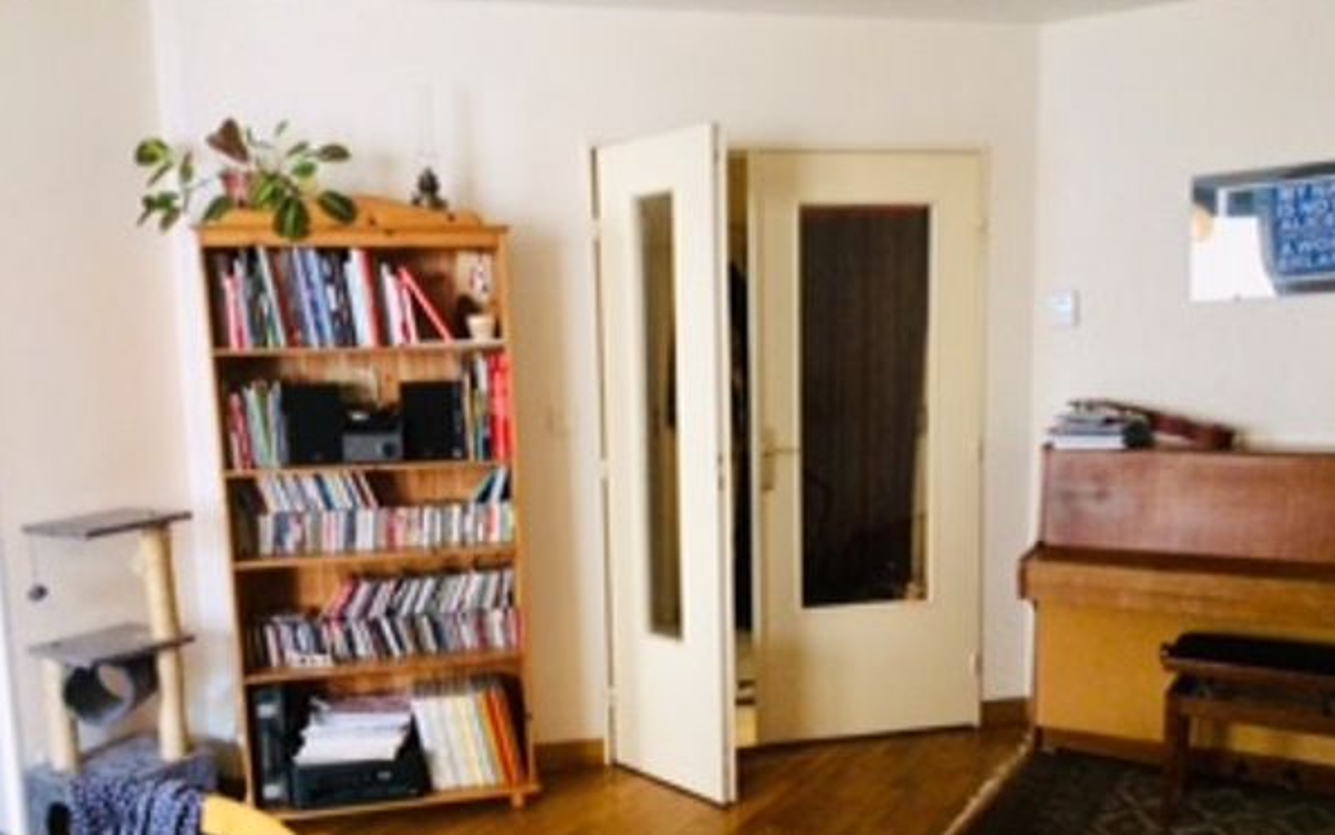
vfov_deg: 40.5
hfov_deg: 61.2
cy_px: 489
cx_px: 666
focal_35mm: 31
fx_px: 1128
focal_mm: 4.15
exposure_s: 1/17
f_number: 2.2
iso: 320
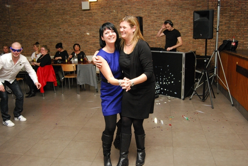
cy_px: 83
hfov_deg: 57.2
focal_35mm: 33
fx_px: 227
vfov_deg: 40.0
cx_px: 124
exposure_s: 1/60
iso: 1600
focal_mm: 22
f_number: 4
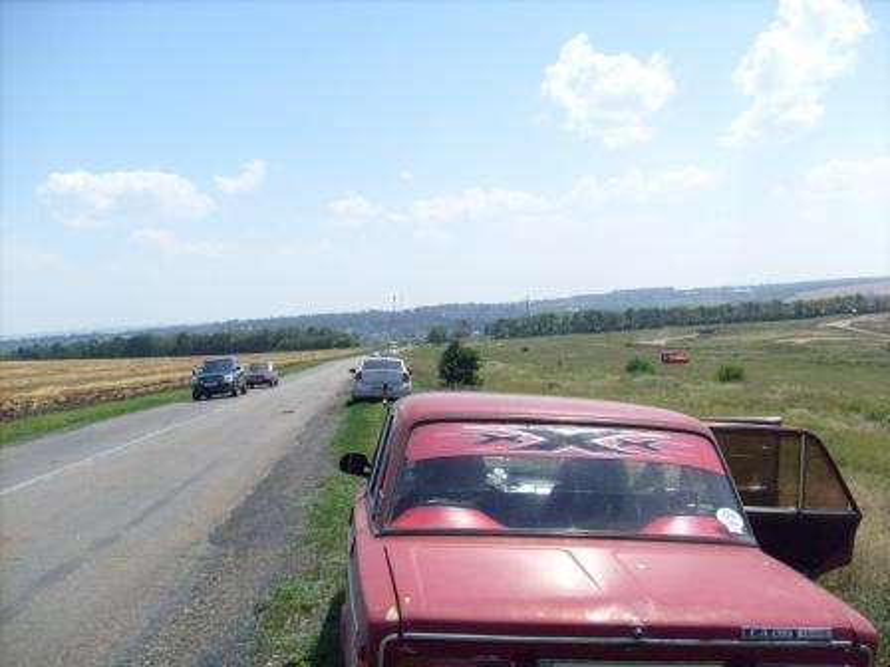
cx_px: 445
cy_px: 334
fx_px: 900
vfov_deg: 40.7
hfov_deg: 52.6
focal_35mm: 35
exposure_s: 1/350
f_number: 7.1
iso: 80
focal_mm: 5.8
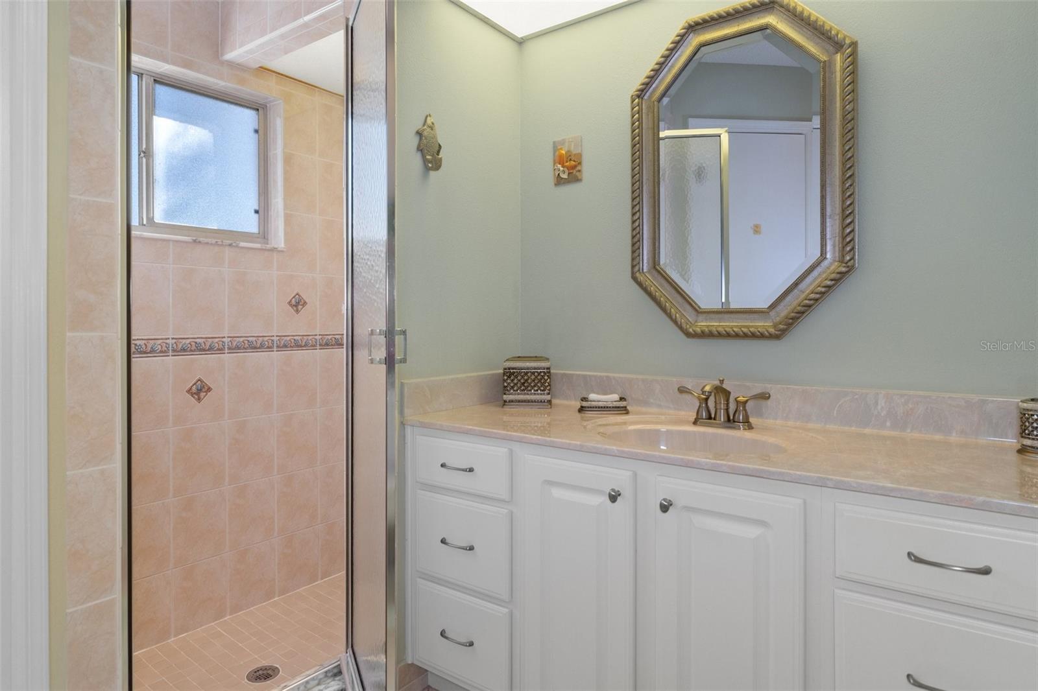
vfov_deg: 59.5
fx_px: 605
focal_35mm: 21
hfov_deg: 81.2
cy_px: 346
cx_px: 519
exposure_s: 1/2.5
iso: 640
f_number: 8
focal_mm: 14
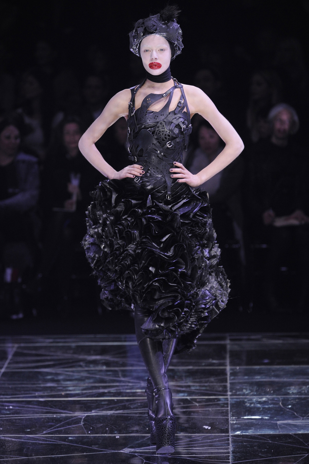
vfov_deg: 9.4
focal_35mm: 220
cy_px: 232
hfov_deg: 6.2
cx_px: 154
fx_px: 2836
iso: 1600
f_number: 4
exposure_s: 1/250
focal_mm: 220
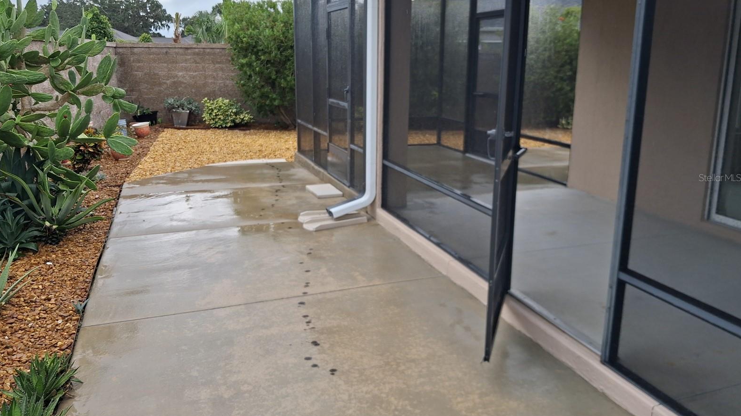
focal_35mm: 30
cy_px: 177
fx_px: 589
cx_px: 366
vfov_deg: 38.8
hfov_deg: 64.3
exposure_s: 1/420
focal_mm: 4
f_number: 1.8
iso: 20
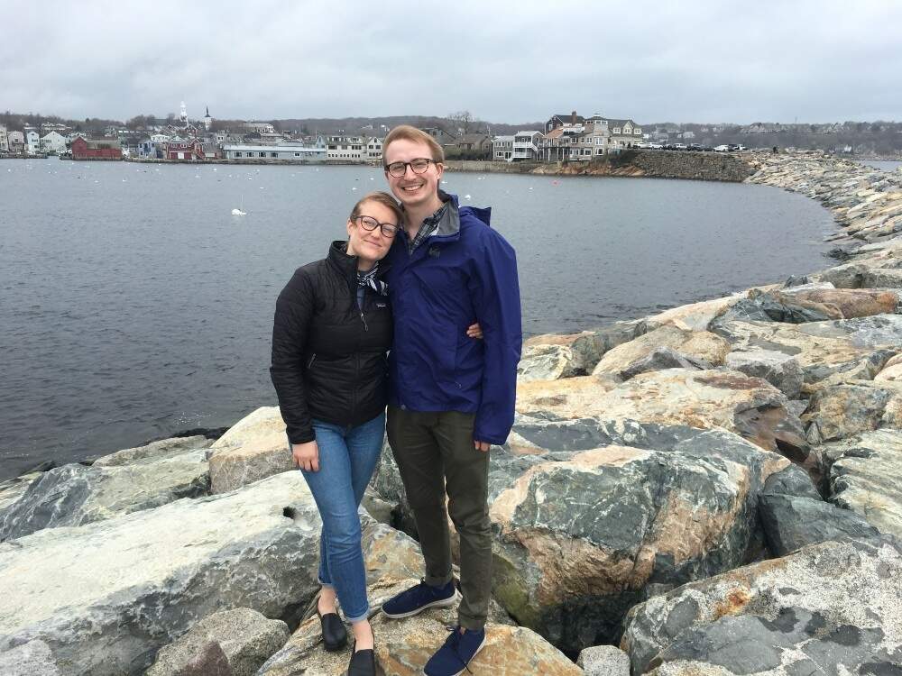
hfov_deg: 61.7
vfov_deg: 48.2
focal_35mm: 29
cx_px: 451
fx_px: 756
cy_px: 338
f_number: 2.2
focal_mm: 4.15
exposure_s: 1/894
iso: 25
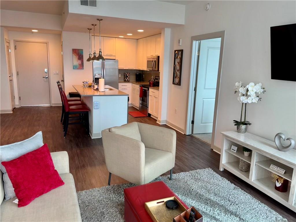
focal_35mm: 24
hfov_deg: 71.6
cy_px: 111
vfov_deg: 56.8
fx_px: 205
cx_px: 148
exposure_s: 1/454
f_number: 1.78
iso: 50
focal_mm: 6.76
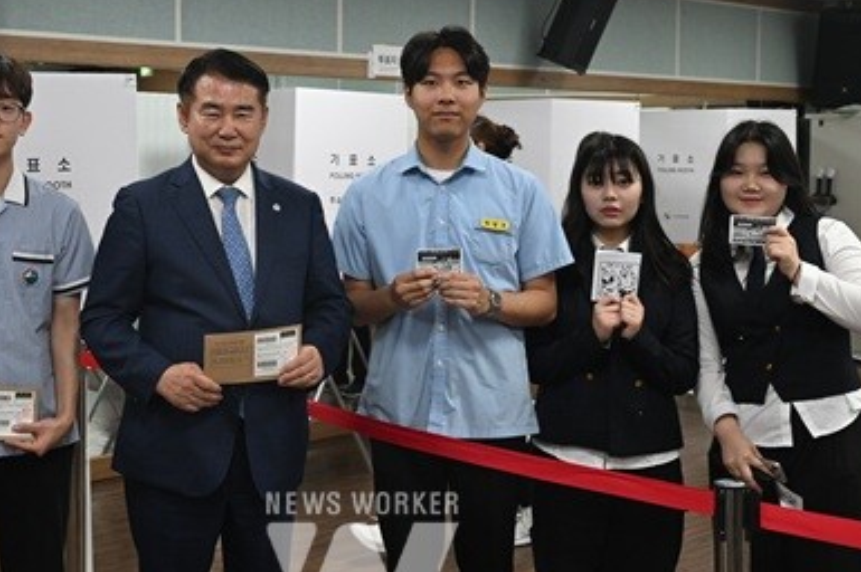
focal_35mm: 54
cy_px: 236
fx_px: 1285
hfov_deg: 36.9
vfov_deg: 25.1
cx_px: 331
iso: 1250
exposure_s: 1/125
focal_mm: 34.5
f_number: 5.6
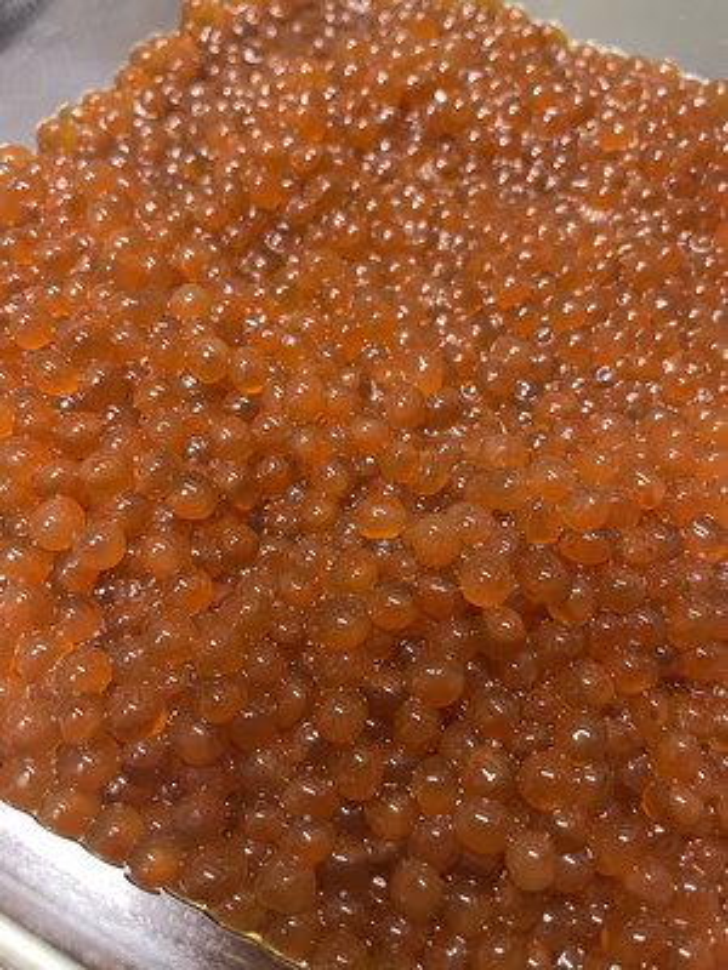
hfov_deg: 53.1
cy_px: 485
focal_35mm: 26
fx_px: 729
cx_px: 364
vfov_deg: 67.3
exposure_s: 1/60
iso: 200
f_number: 1.6
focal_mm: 4.2
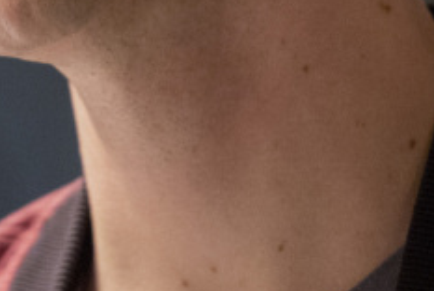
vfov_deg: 1.3
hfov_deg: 2.0
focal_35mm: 1030
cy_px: -70
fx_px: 12433
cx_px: -153
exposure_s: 1/100
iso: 2500
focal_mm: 200
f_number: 2.8
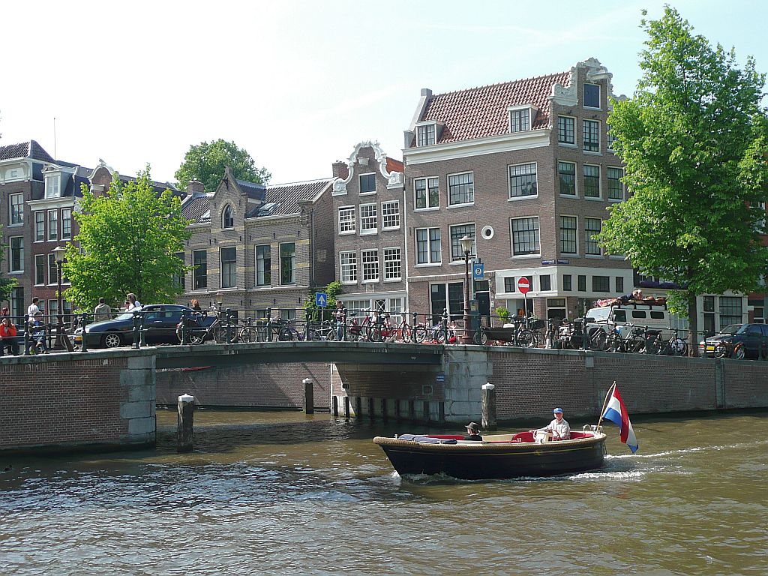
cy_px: 288
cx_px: 384
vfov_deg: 32.2
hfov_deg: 42.1
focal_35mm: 45
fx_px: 998
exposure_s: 1/320
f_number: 4.1
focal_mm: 7.3
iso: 100
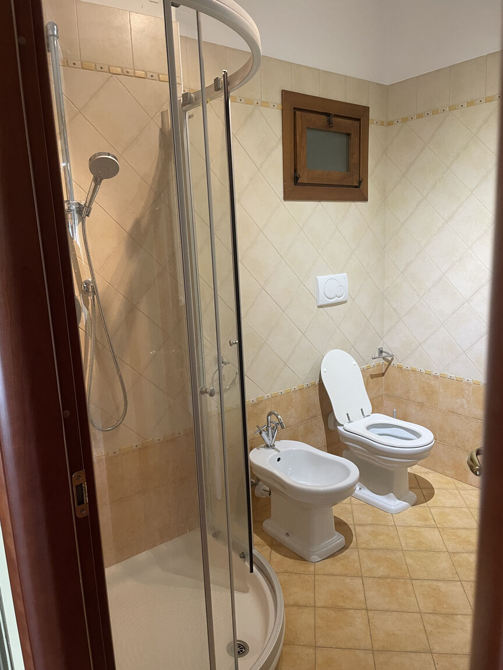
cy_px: 335
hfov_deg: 53.1
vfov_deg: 67.3
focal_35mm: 26
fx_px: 504
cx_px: 252
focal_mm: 4.2
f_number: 1.6
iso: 160
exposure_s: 1/50
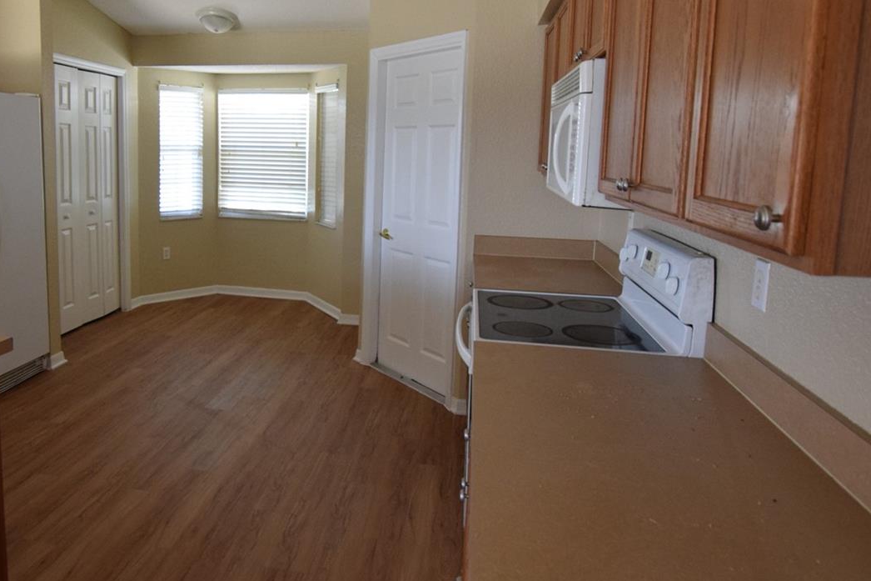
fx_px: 638
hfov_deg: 67.5
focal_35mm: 26
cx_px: 325
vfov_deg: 48.7
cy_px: 243
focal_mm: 11.5
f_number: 5
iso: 1600
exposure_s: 1/100
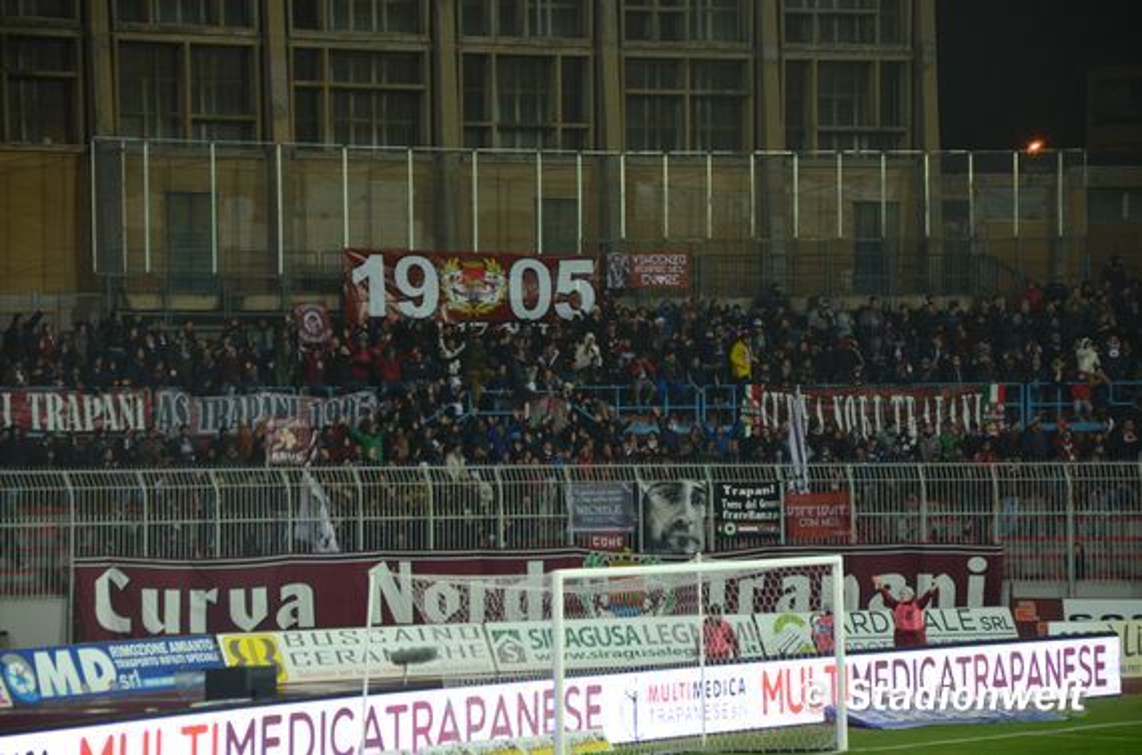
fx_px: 4984
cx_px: 571
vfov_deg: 8.7
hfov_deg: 13.1
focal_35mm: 158
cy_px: 378
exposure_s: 1/40
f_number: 5.6
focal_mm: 105
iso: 800
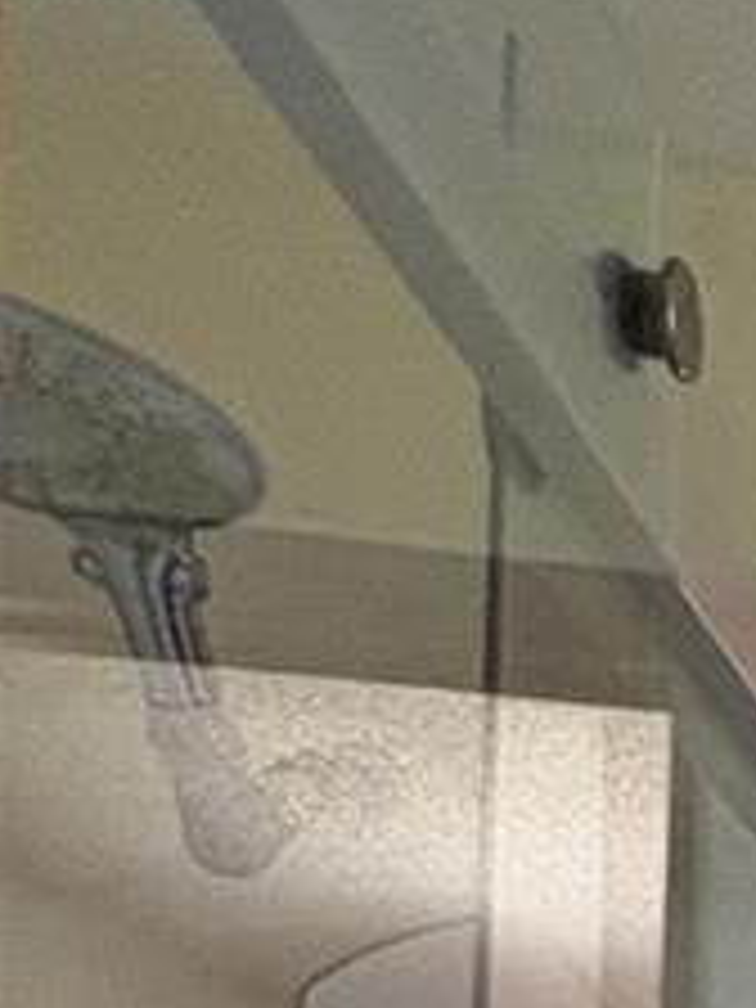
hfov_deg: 12.7
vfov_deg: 22.7
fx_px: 2184
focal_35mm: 75
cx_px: 2020
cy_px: 1372
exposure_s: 1/60
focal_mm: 2.22
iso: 400
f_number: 2.2
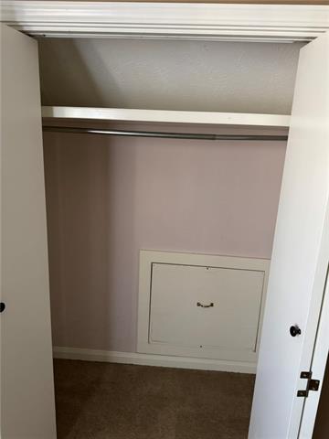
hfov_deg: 56.8
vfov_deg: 71.6
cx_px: 164
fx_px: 304
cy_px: 220
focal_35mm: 24
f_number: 1.78
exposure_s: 1/60
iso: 640
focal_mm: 6.76
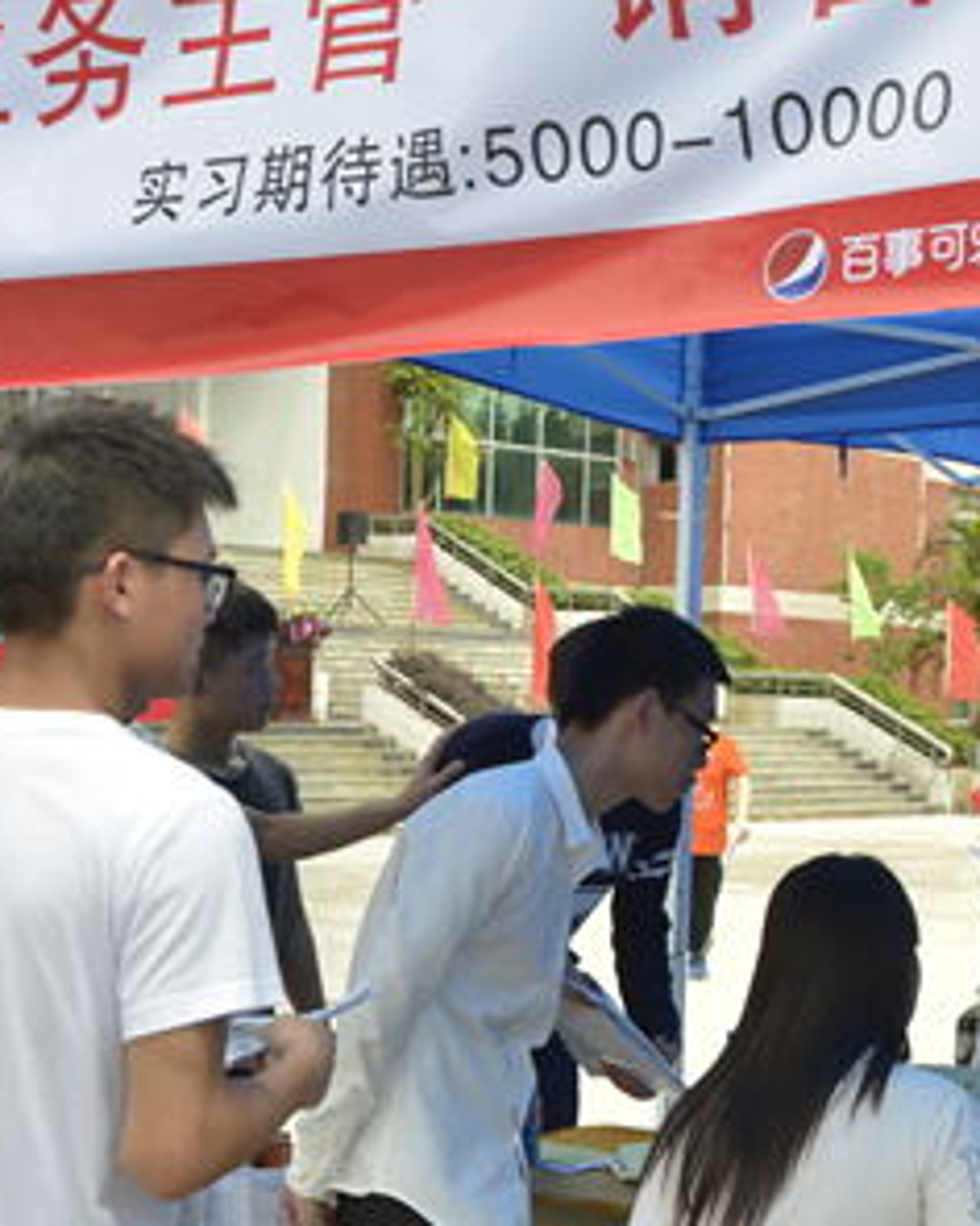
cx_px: 951
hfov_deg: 21.7
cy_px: 565
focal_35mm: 68
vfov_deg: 27.9
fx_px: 2468
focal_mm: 21
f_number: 5.6
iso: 100
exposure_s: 1/250
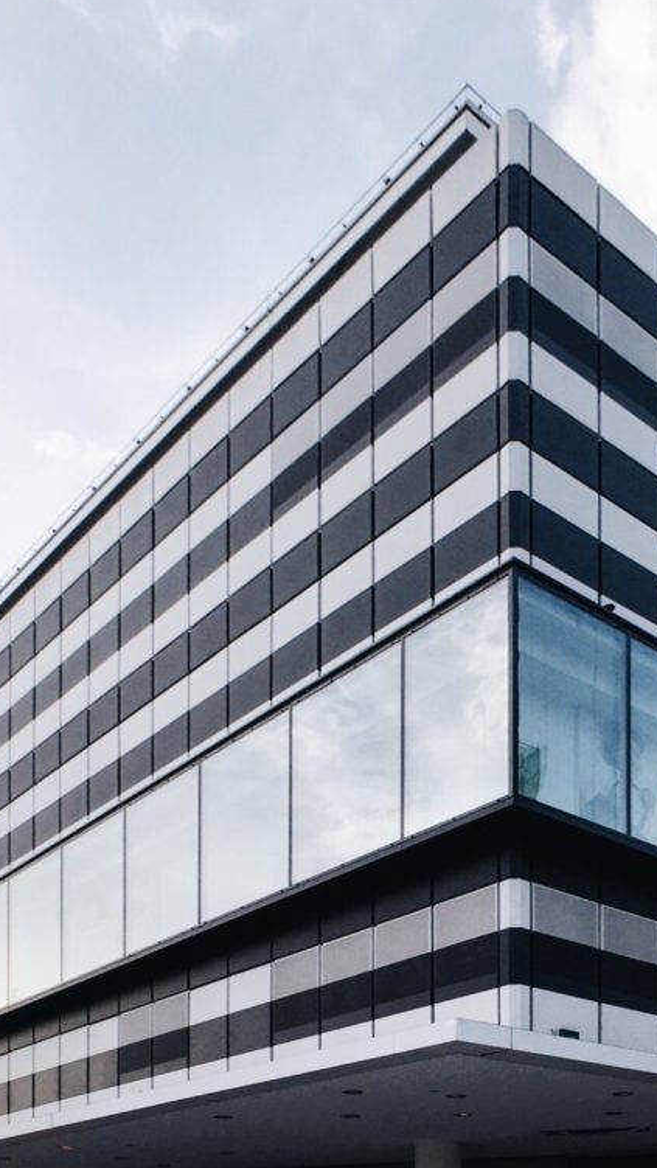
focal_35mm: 43
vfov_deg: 47.4
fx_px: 1332
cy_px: 575
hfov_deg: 27.3
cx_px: 503
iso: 25
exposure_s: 1/243
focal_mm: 4.15
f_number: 2.2
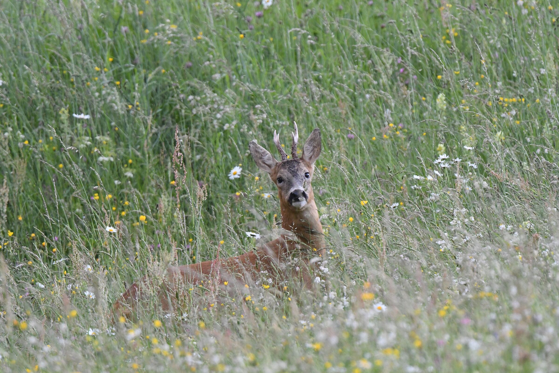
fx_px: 16303
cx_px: 280
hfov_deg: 2.0
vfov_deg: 1.3
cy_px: 186
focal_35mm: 1050
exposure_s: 1/1000
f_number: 8
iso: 4000
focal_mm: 700
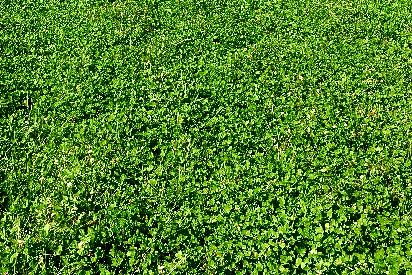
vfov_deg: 17.6
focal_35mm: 75
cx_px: 156
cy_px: -27
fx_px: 858
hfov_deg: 26.9
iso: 25
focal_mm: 4.15
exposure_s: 1/1261
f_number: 2.2
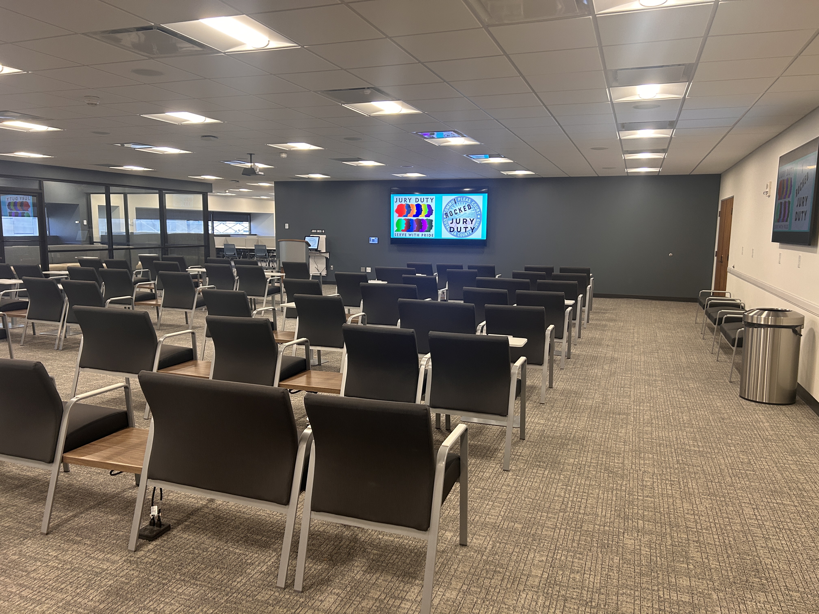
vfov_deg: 53.1
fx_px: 615
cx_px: 410
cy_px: 307
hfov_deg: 67.3
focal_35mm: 26
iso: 125
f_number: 1.5
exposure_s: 1/75
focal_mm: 5.7
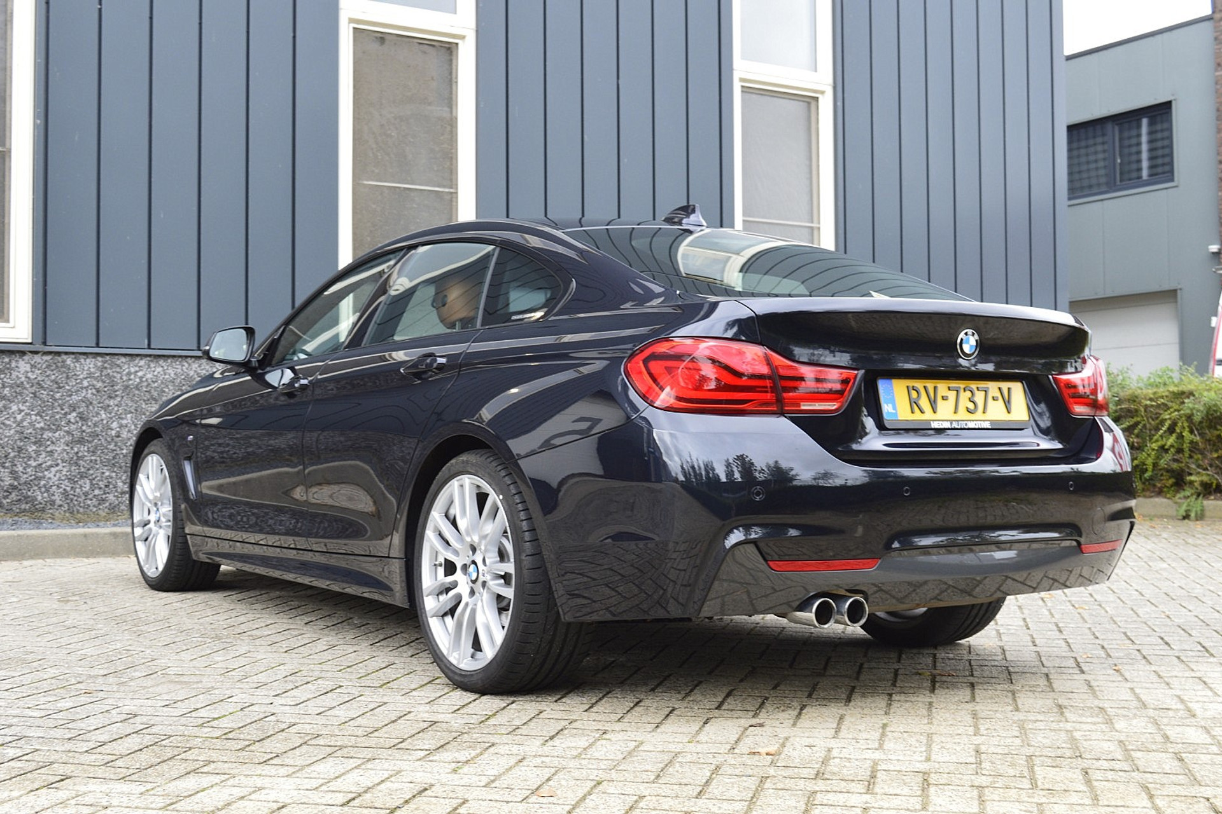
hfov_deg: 43.6
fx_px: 1527
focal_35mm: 45
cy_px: 407
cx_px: 611
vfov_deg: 29.9
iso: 400
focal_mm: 30
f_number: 8
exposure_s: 1/60
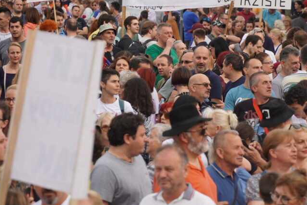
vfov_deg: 4.3
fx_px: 2764
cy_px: 91
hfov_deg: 6.4
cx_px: 192
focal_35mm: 324
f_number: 5.6
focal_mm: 135
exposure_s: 1/320
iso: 250
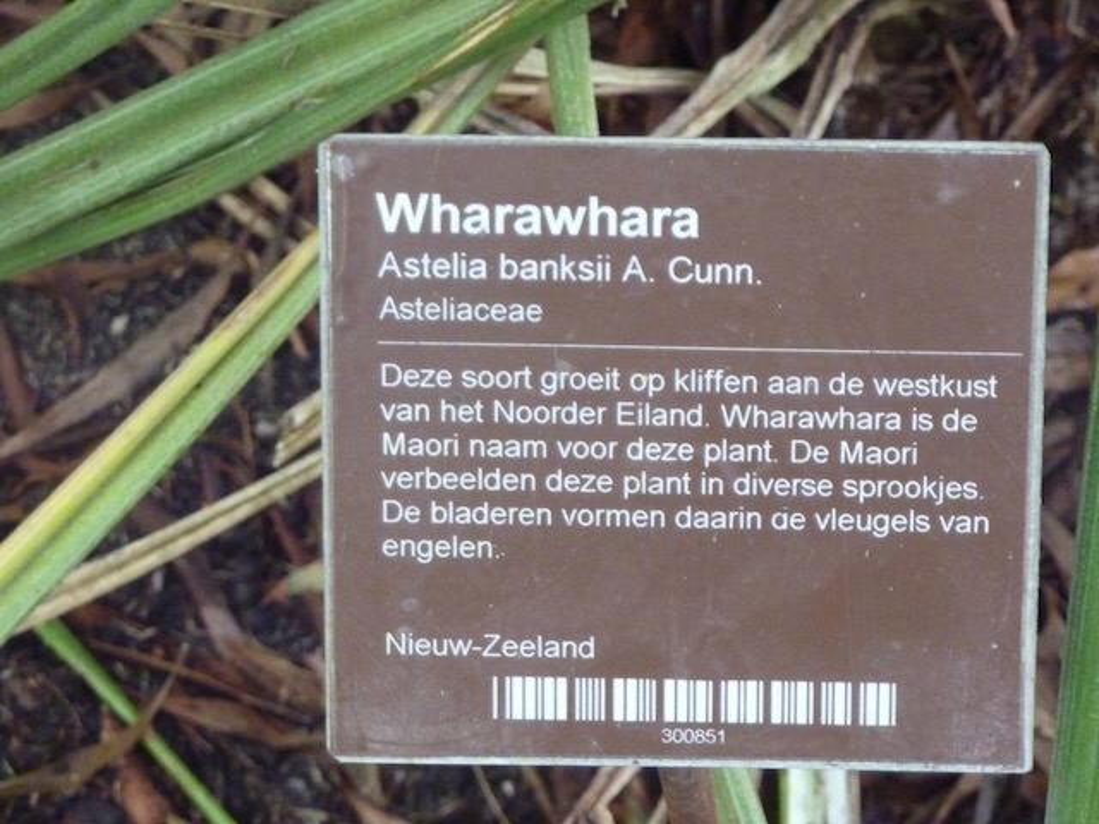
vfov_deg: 10.8
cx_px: 550
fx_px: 4350
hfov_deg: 14.4
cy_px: 412
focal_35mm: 137
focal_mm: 22.5
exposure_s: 1/40
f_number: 4.5
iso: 800
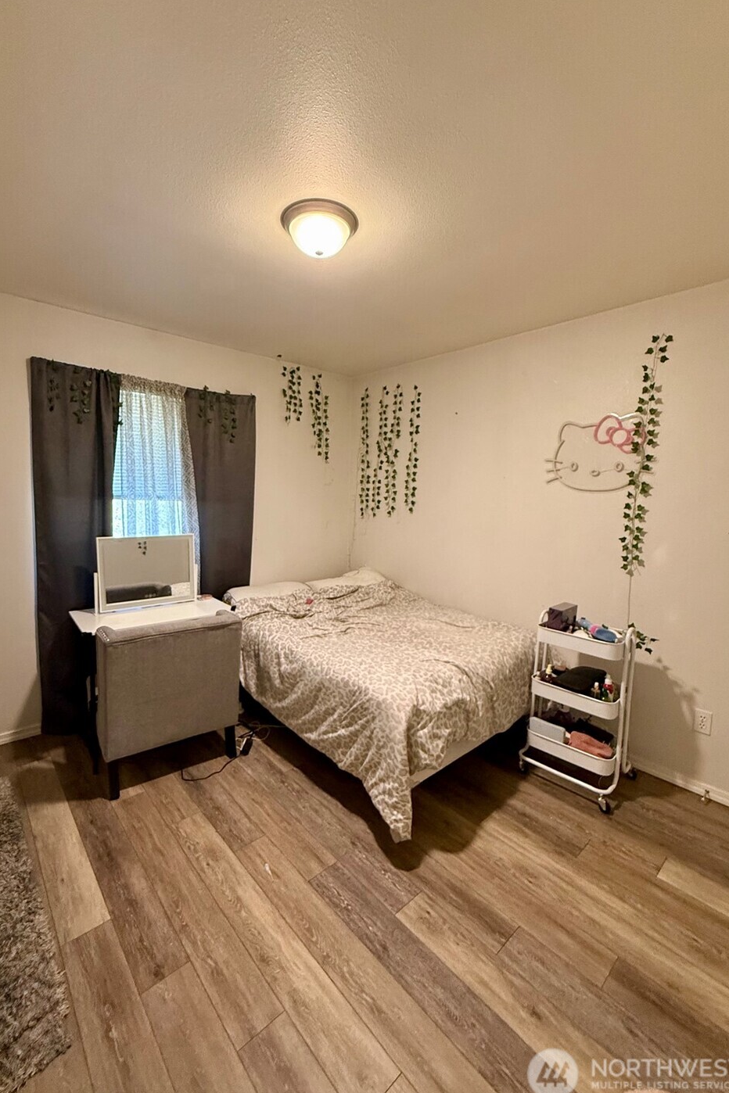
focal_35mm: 15
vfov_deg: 100.4
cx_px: 344
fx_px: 456
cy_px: 547
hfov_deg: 77.3
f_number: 2.2
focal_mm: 2.22
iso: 500
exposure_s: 1/60
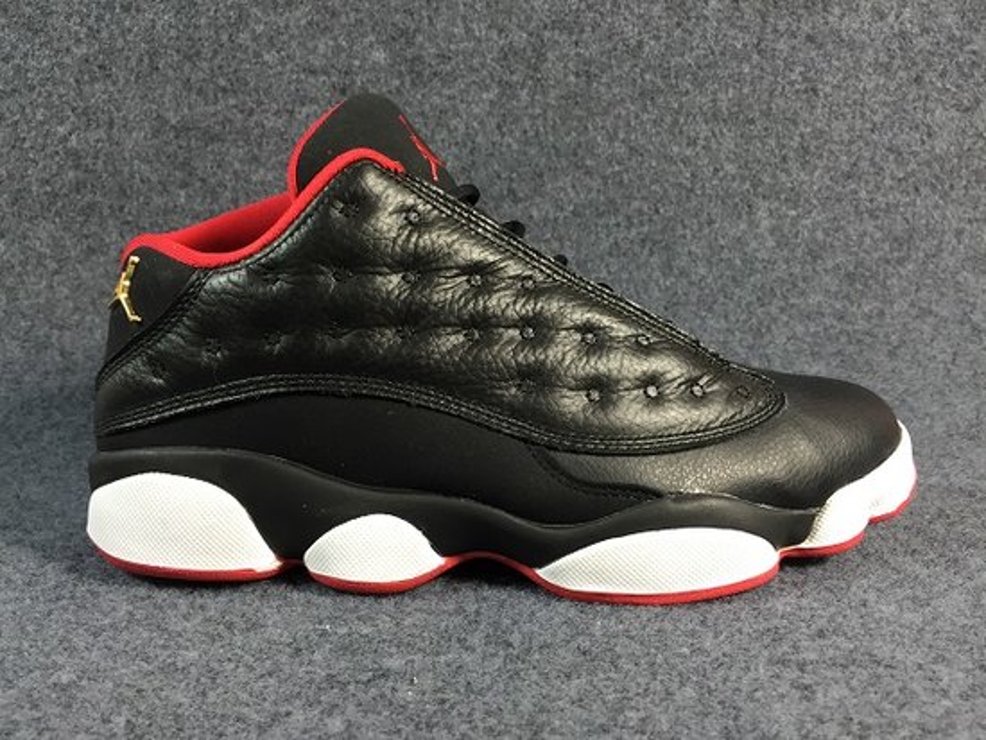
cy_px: 370
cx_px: 493
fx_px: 826
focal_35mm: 29
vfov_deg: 48.3
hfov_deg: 61.6
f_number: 2.2
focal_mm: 4.15
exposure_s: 1/33
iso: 80
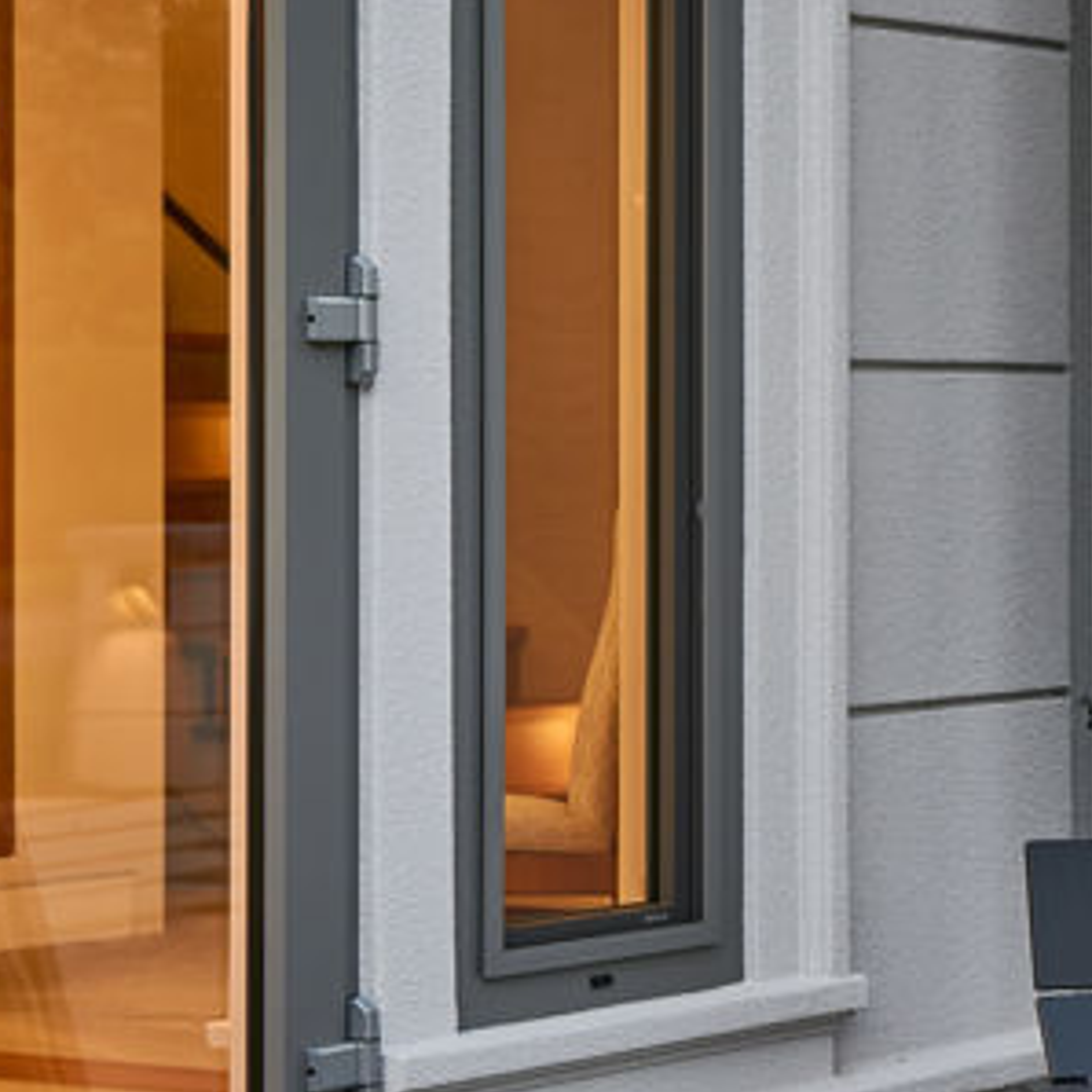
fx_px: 4390
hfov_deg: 13.6
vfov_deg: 14.2
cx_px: 1444
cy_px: 451
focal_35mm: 123
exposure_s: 1/50
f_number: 2.8
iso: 100
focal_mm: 36
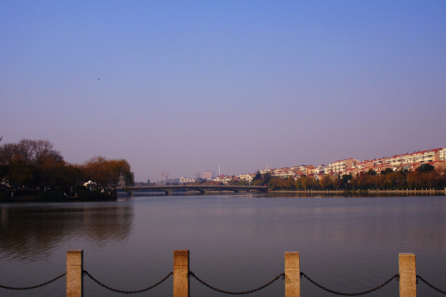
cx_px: 223
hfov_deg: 46.4
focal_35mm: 42
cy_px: 148
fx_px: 520
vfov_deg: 31.9
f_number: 6.3
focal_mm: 28
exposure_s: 1/640
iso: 100
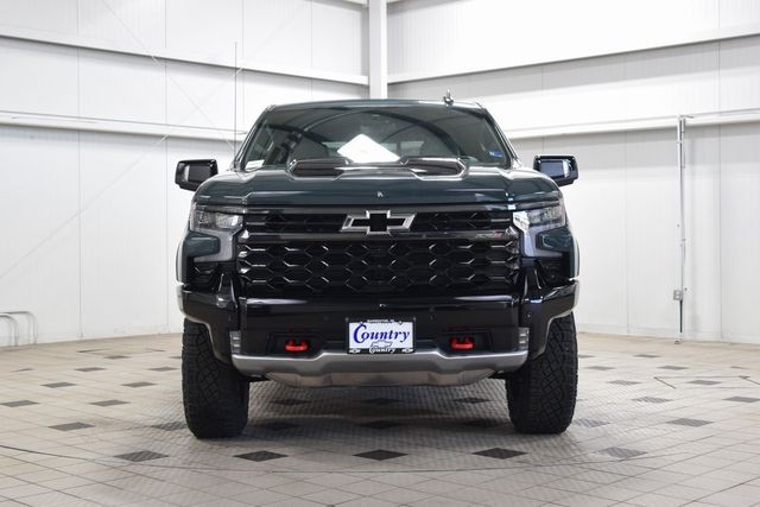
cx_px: 380
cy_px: 254
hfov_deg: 37.8
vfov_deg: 25.8
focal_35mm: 52
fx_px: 1109
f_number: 6.3
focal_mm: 35
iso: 640
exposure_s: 1/15
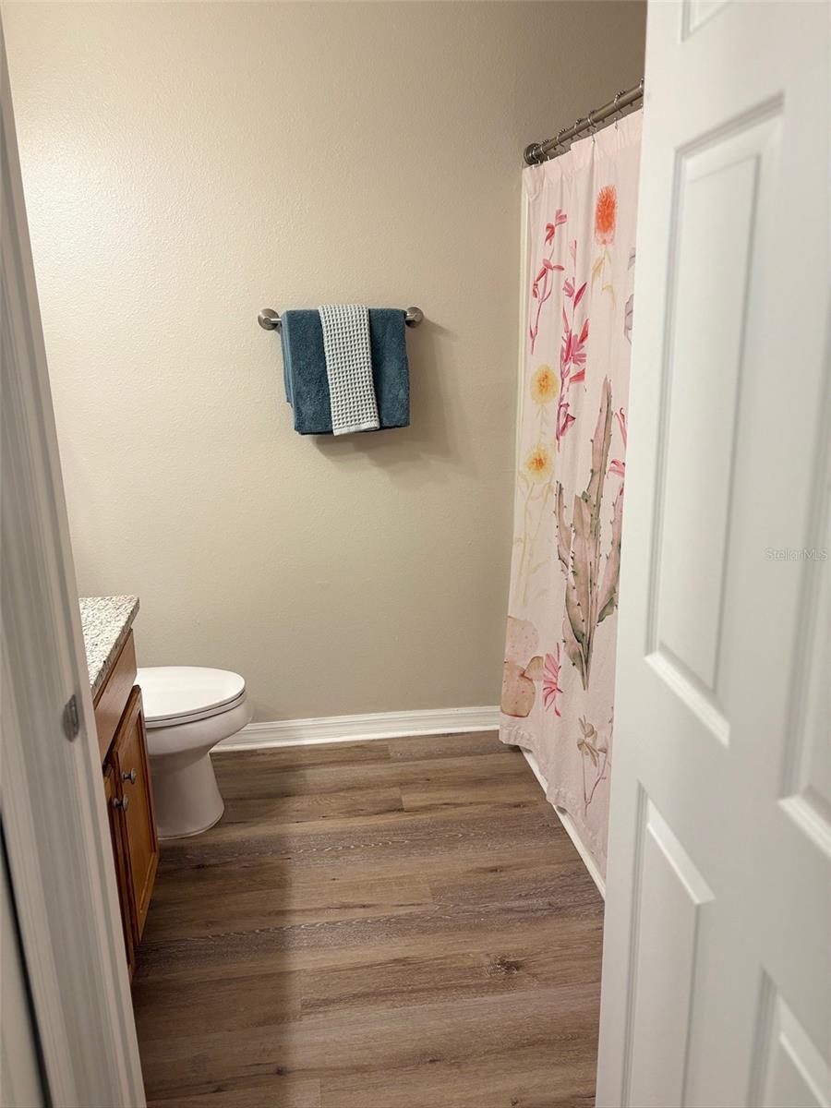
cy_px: 554
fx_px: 832
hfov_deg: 53.1
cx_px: 416
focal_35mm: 26
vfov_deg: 67.3
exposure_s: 1/60
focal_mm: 5.96
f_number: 1.6
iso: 80
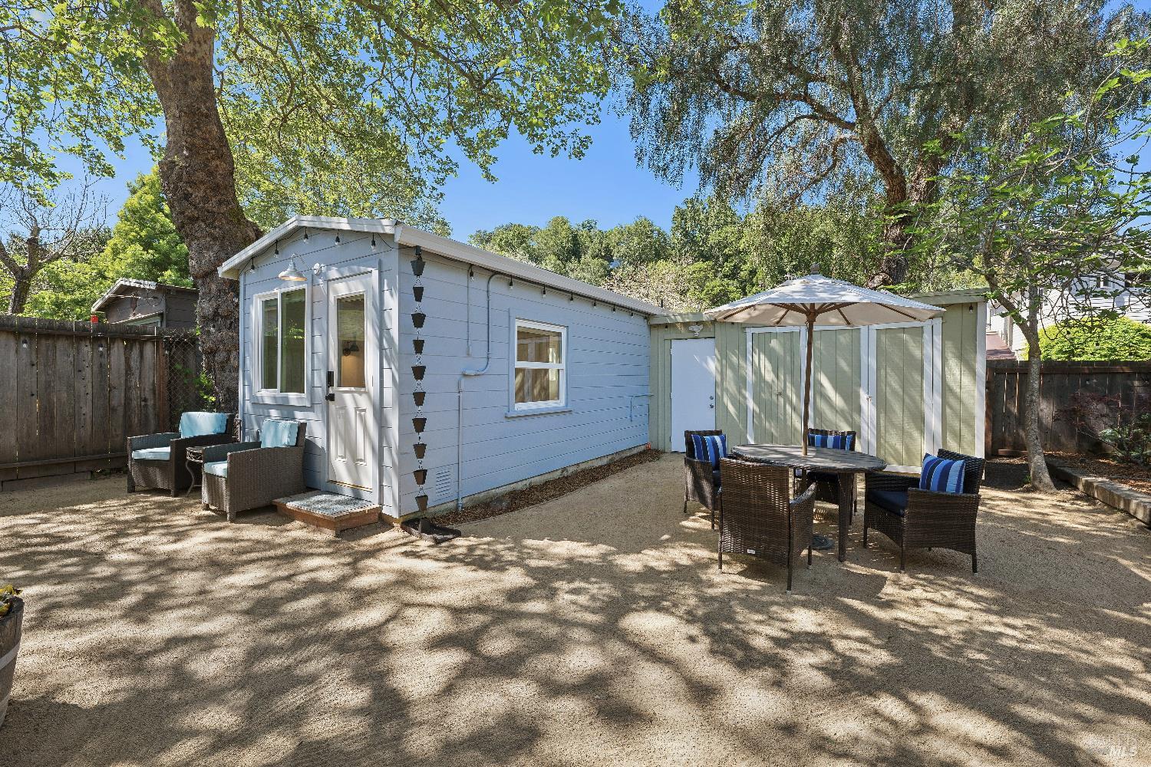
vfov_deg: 81.2
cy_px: 384
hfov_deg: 104.3
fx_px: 448
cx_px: 576
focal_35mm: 14
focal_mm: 14
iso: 200
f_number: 8
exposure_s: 1/125
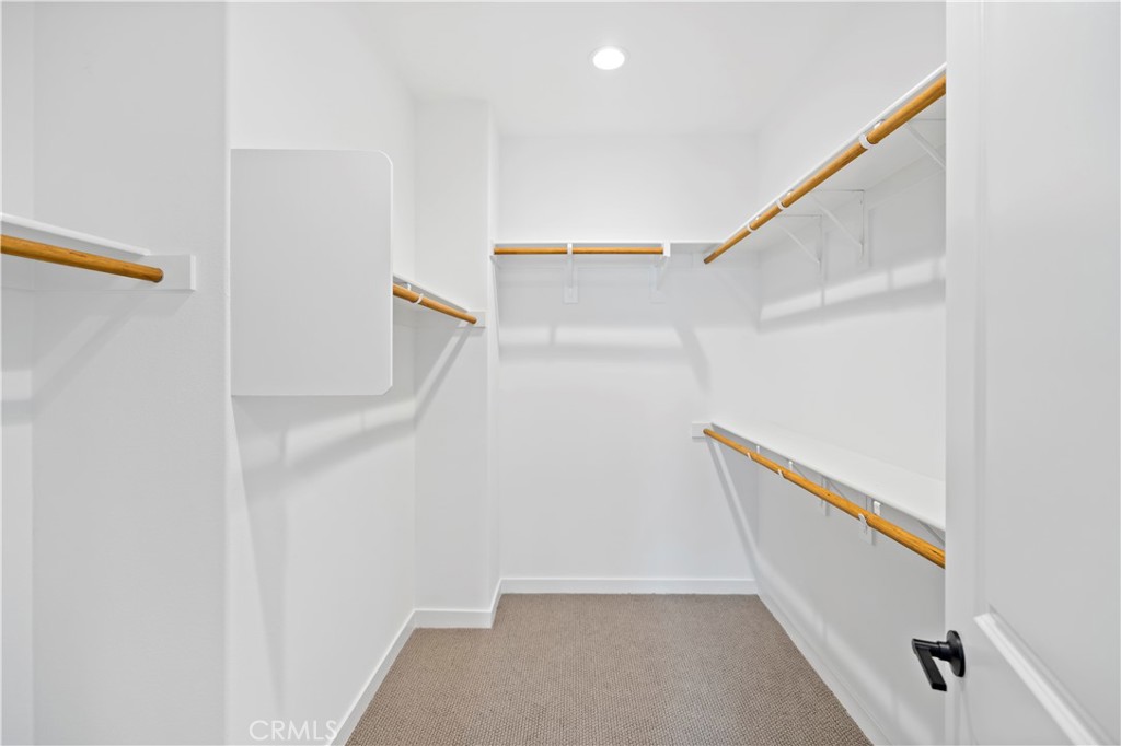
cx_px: 560
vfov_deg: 73.7
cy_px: 373
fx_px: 498
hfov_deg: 96.8
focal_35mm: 16
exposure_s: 1/60
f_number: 2.8
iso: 250
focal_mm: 16
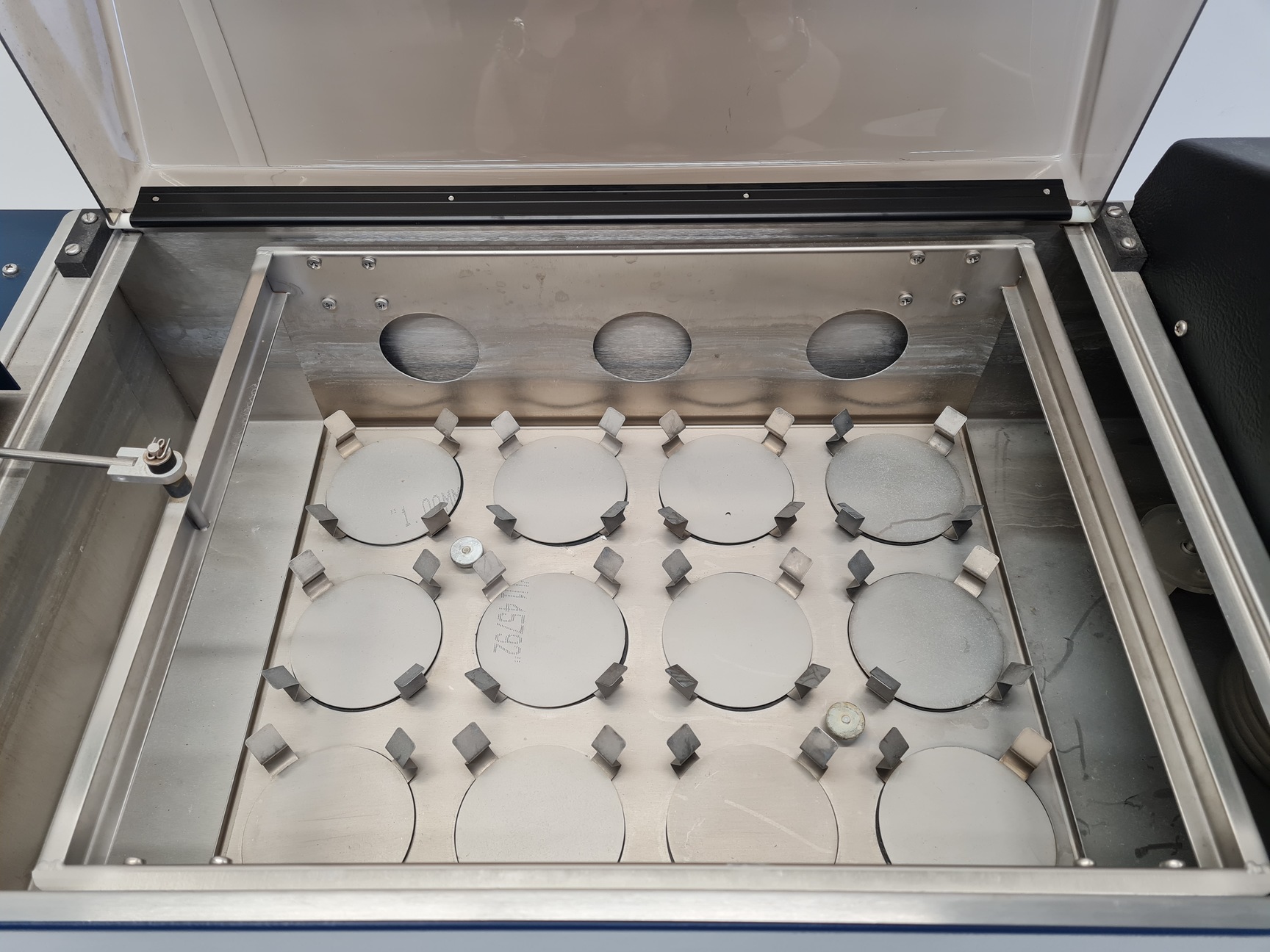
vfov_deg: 53.1
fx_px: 954
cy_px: 476
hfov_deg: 67.3
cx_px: 635
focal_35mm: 26
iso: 100
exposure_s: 1/100
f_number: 1.8
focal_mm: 5.4
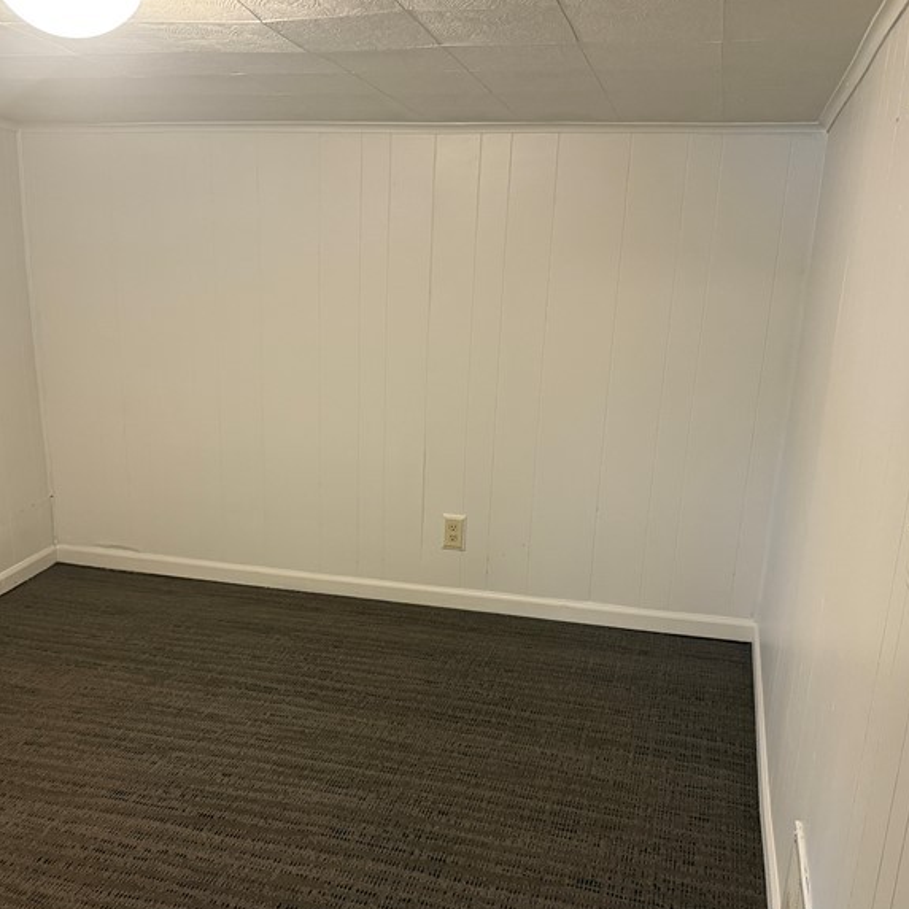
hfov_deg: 43.7
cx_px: 380
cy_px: 574
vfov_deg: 43.5
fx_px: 1129
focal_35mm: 38
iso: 400
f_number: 1.78
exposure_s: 1/60
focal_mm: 6.76
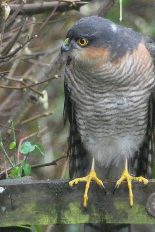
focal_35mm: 1690
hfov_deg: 0.8
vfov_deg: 1.2
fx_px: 10901
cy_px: 115
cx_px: 110
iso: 1600
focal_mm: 214.2
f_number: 5.9
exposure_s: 1/125
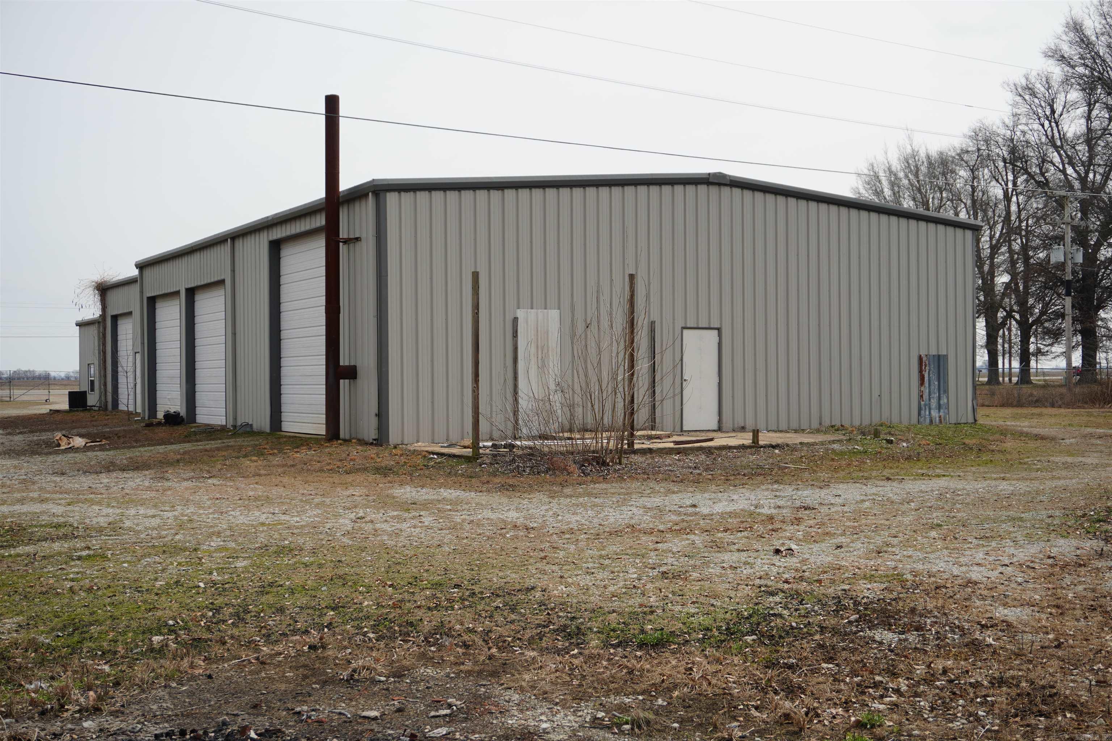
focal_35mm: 42
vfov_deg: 31.9
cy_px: 370
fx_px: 1297
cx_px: 556
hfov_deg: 46.4
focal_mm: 28
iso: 100
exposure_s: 1/320
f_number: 5.6
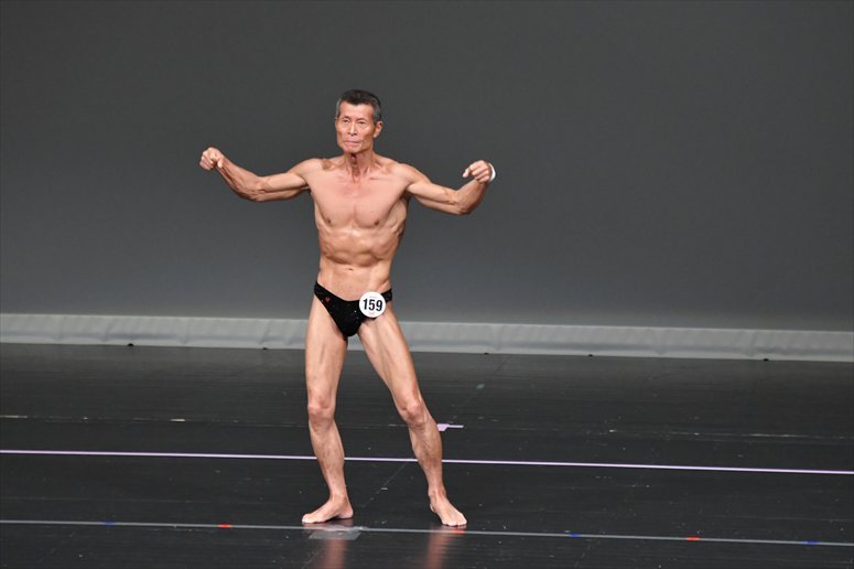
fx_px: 7469
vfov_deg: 4.4
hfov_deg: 6.5
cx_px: 427
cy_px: 284
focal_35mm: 315
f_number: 5.6
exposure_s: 1/400
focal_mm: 210
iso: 4000
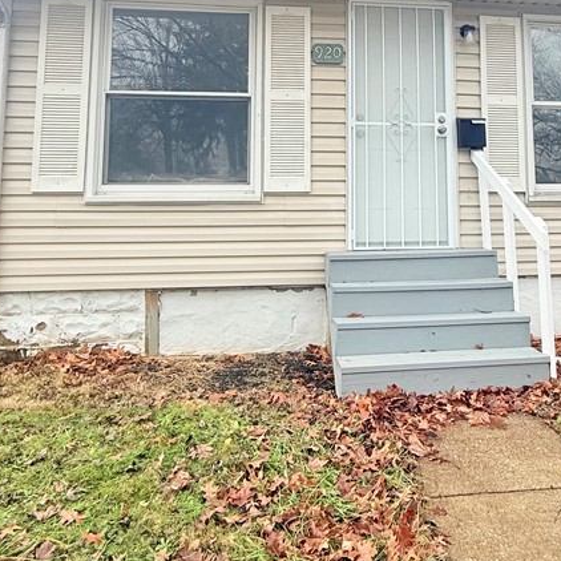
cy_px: 141
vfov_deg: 51.7
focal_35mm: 30
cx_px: 343
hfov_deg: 53.6
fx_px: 550
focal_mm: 2.22
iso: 50
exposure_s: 1/830
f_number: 2.2
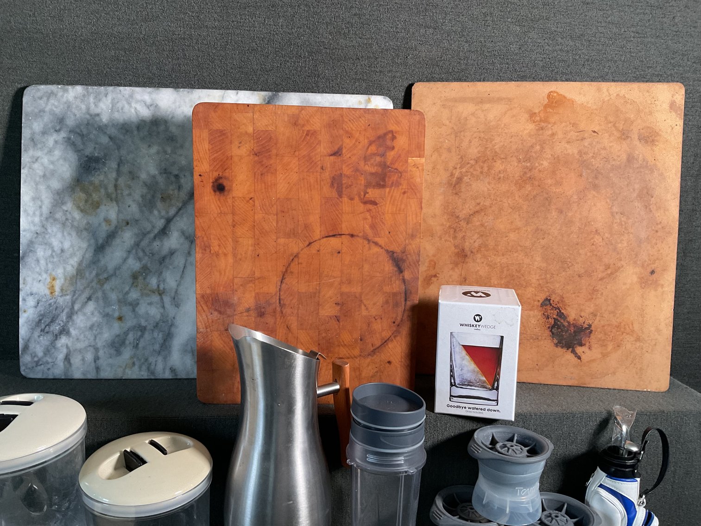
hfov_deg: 61.7
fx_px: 587
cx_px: 350
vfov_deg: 48.2
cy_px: 263
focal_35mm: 29
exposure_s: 1/60
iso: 100
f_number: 1.8
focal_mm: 3
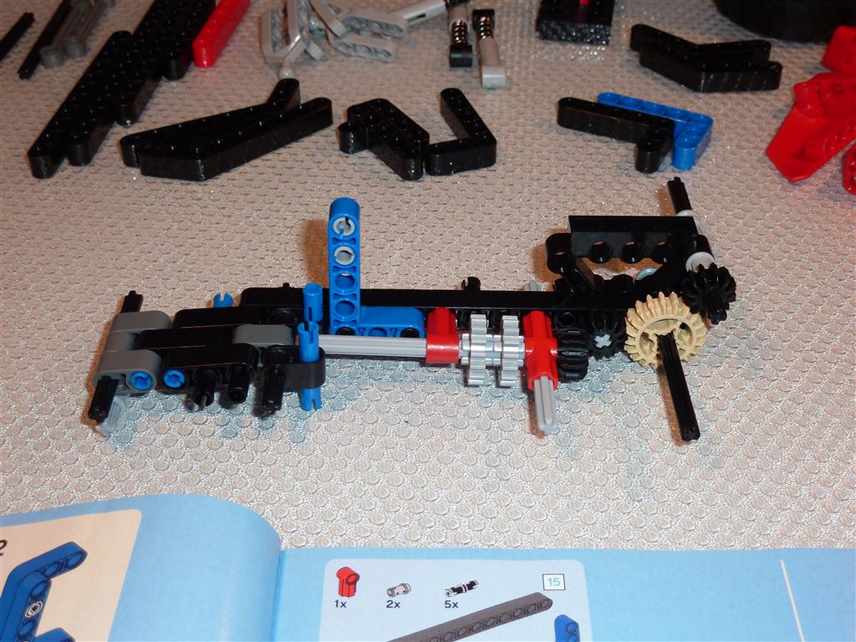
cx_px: 428
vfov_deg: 30.3
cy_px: 321
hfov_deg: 39.7
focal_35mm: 48
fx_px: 1187
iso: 100
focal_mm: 7.9
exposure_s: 1/30
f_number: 3.8
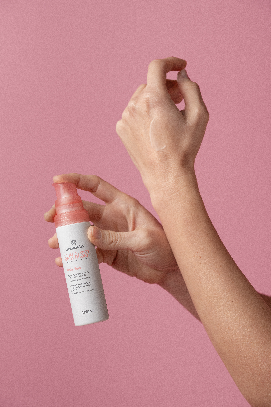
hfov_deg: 16.1
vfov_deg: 23.9
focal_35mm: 85
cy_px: 204
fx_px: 960
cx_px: 136
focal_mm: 85
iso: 400
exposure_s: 1/100
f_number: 4
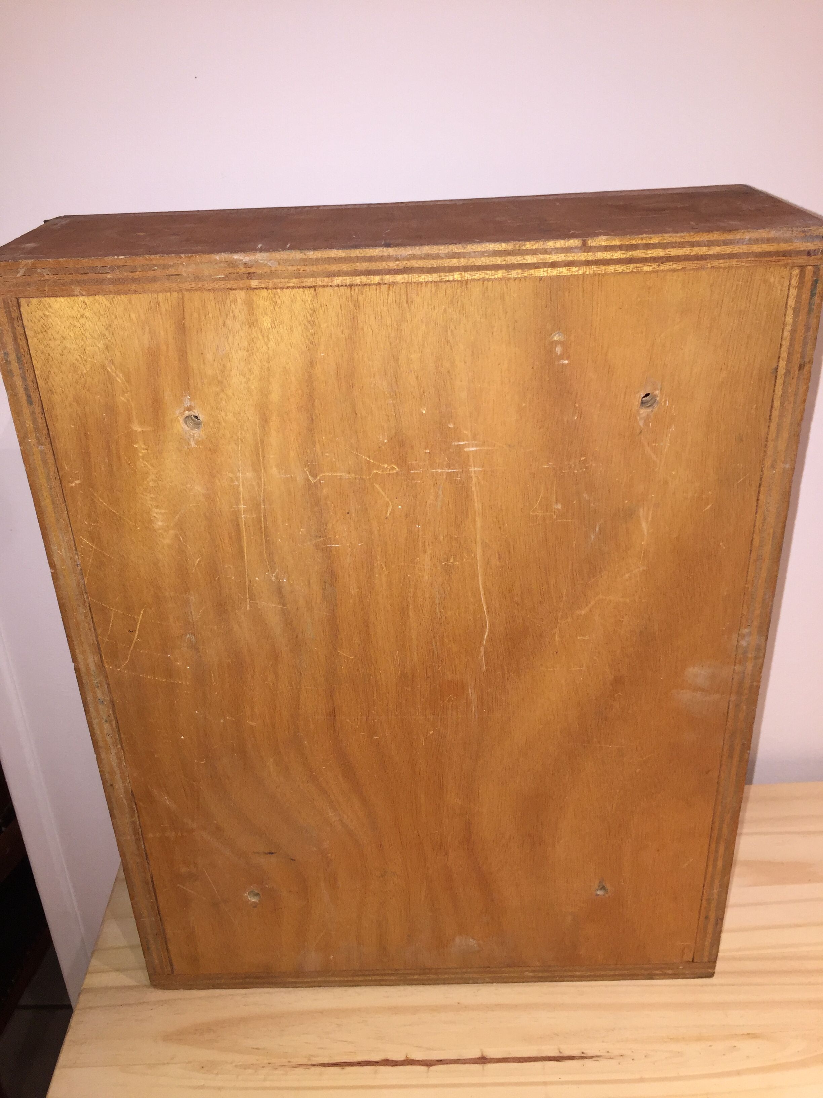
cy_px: 549
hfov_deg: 48.2
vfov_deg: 61.7
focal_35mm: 29
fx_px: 919
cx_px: 412
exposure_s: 1/33
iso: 50
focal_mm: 4.15
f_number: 2.2
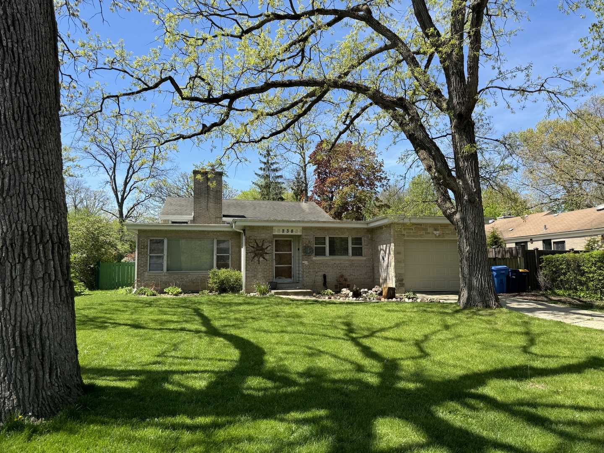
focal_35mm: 24
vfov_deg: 56.8
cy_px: 226
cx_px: 302
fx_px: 419
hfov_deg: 71.6
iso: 80
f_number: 1.78
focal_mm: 6.76
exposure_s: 1/2604
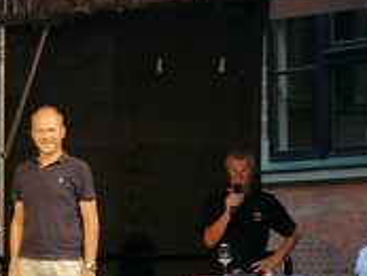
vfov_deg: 8.5
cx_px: -28
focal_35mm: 173
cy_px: 270
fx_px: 1835
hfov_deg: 11.3
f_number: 1.8
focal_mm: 4.75
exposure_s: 1/50
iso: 80
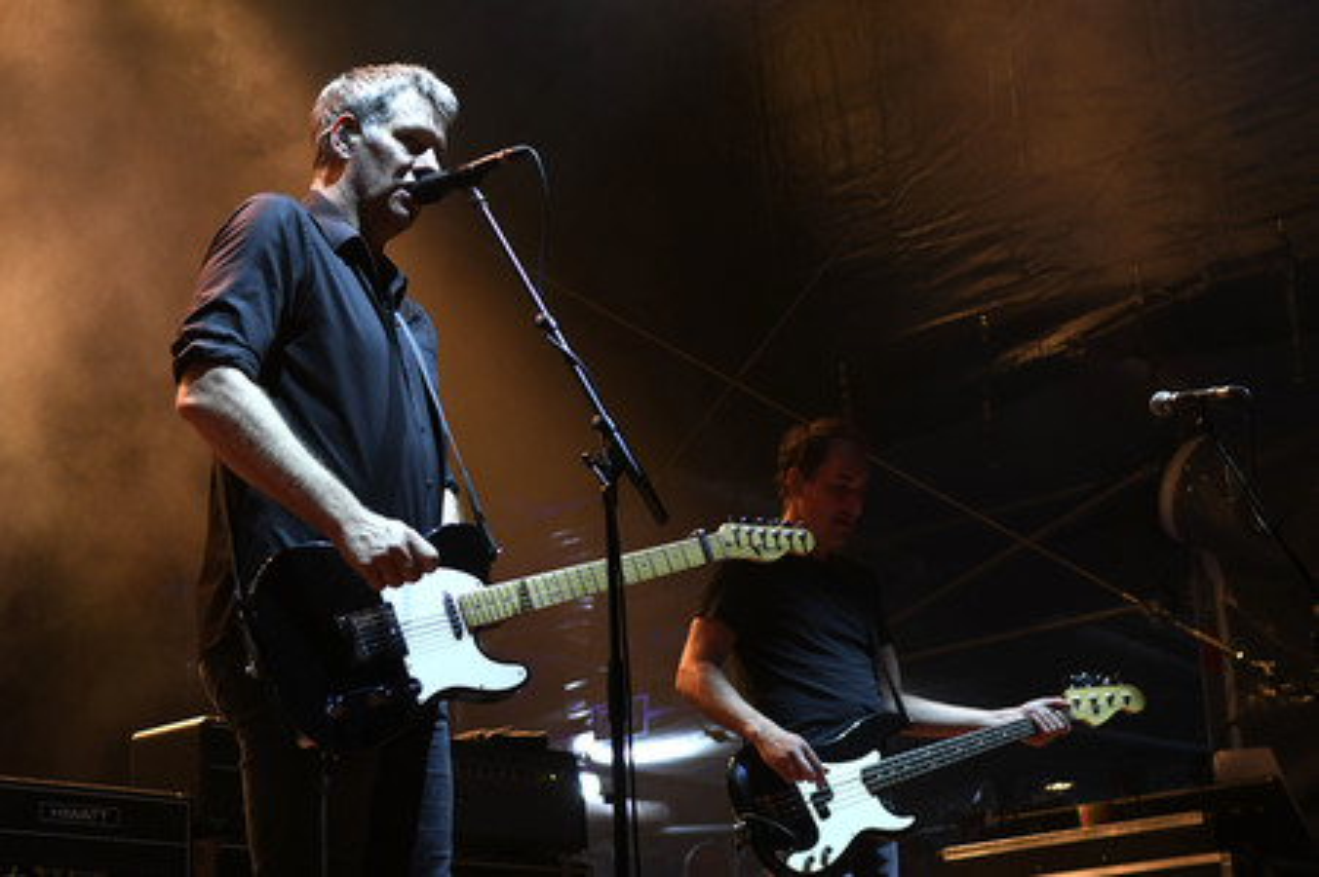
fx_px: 2453
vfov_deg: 20.3
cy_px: 438
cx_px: 660
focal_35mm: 67
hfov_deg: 30.1
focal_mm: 45
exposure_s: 1/160
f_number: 4
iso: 1600
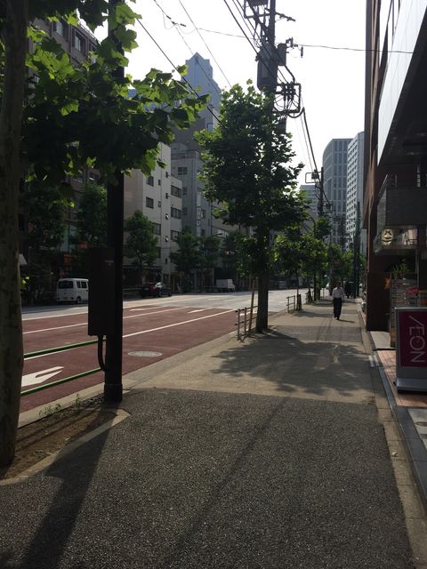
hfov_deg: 48.2
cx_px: 214
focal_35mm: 29
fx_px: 477
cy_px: 284
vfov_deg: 61.7
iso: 32
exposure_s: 1/2083
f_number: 2.2
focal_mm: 4.15
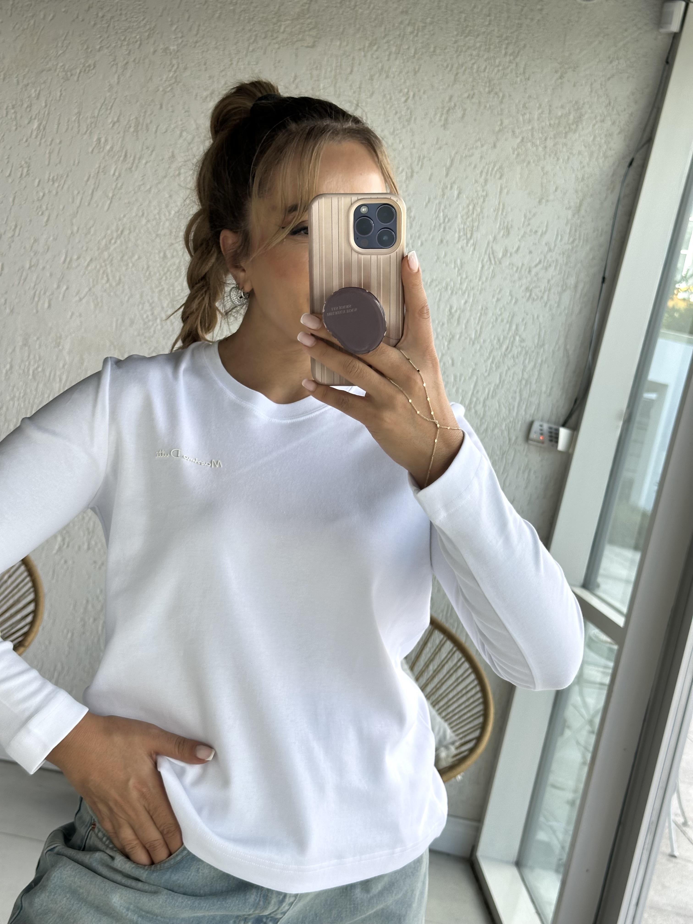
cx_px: 346
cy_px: 462
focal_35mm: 48
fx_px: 1281
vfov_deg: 39.7
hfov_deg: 30.3
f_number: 1.78
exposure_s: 1/291
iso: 64
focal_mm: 6.86
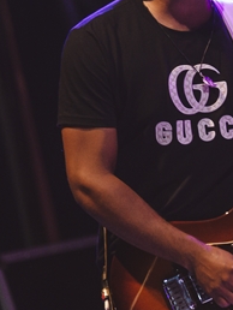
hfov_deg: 2.3
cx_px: 199
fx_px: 5922
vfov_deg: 3.0
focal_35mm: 661
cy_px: 84
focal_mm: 160
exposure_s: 1/320
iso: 2000
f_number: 2.8
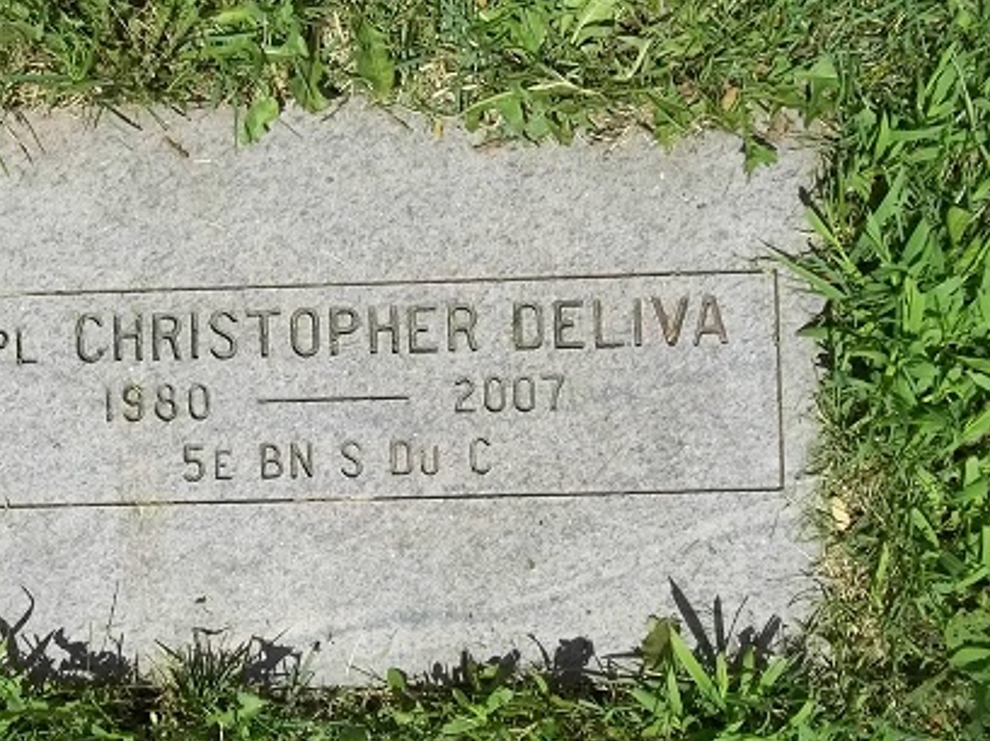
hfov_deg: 40.0
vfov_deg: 30.8
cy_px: 370
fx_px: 1343
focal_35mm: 47
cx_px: 332
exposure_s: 1/160
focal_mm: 5.7
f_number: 8.8
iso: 64
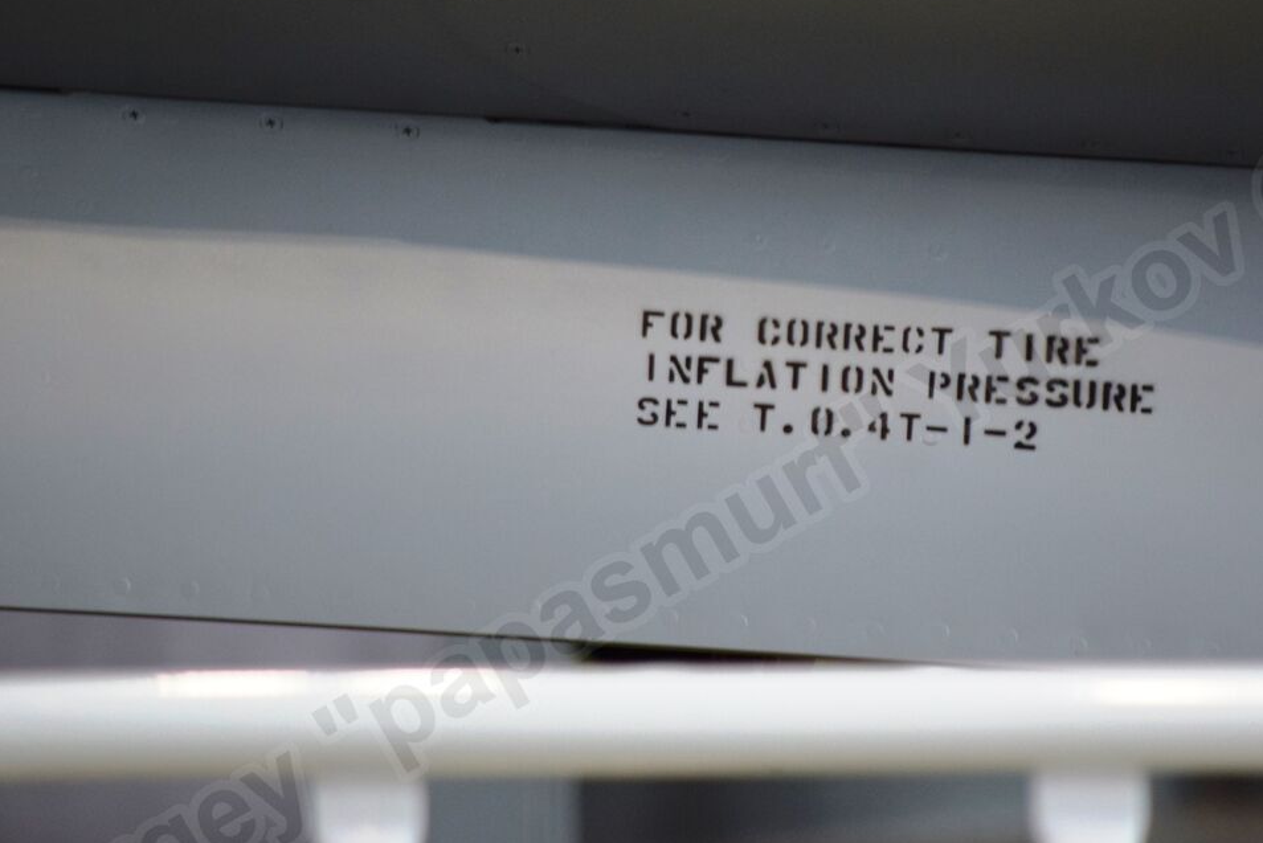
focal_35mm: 604
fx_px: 21199
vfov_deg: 2.3
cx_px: 782
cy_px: 334
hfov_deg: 3.4
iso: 900
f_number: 5.6
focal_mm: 300
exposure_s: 1/60
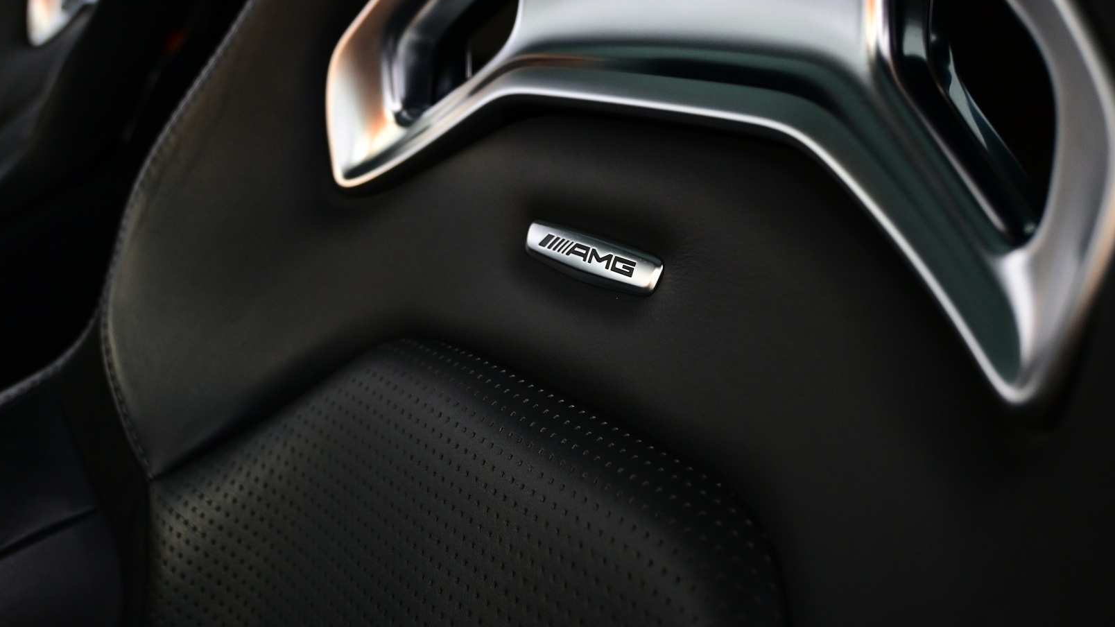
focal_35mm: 38
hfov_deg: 52.8
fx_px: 1123
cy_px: 258
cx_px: 556
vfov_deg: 31.1
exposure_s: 1/40
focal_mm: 24
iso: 1400
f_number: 4.2
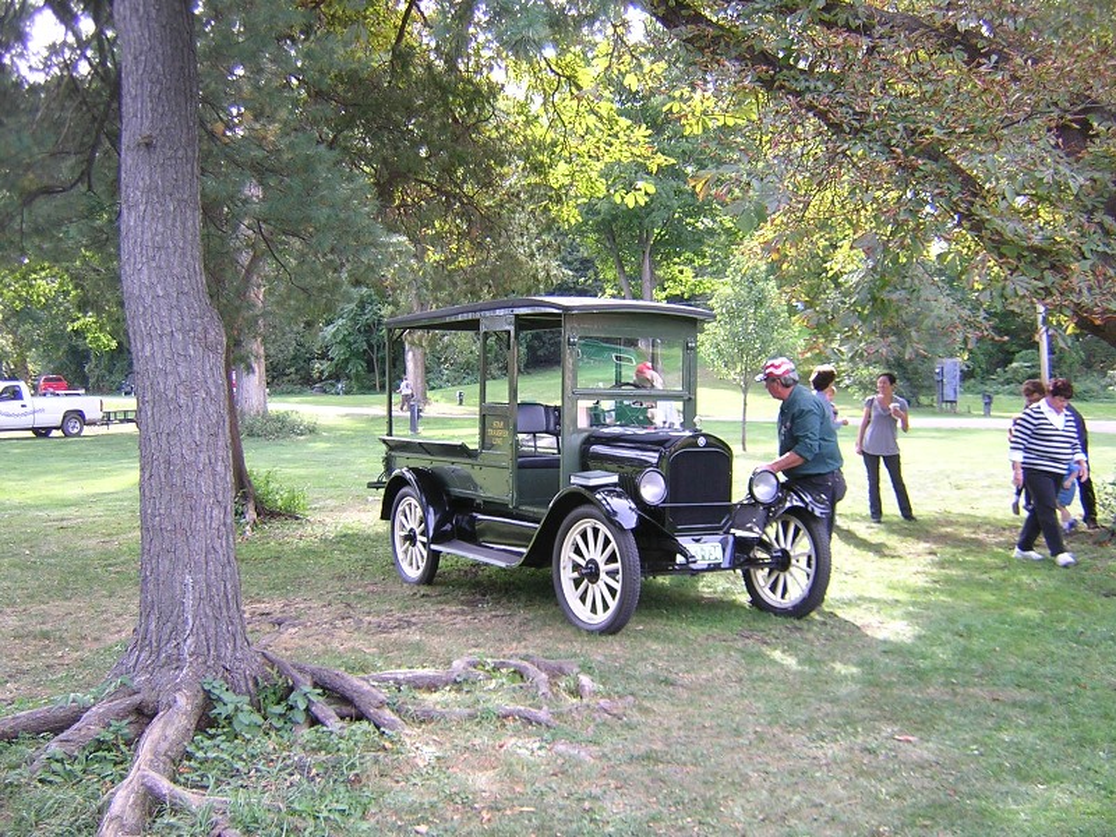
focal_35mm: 36
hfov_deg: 51.4
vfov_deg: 39.7
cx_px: 558
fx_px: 1161
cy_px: 418
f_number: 2.6
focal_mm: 4.7
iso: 100
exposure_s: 1/65.4
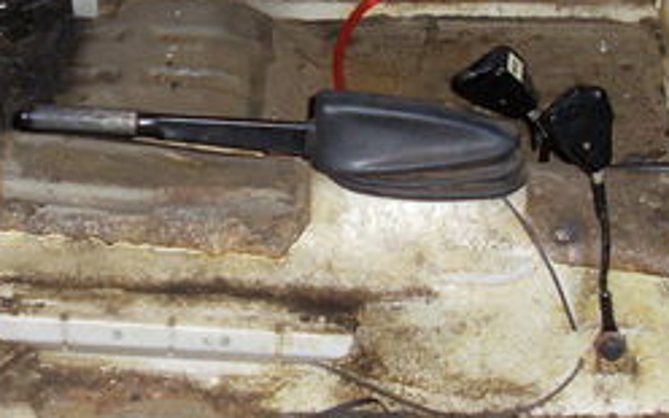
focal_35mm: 104
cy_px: 119
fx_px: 1896
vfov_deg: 12.6
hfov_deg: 20.0
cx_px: 229
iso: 120
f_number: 3
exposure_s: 1/45
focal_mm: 6.3
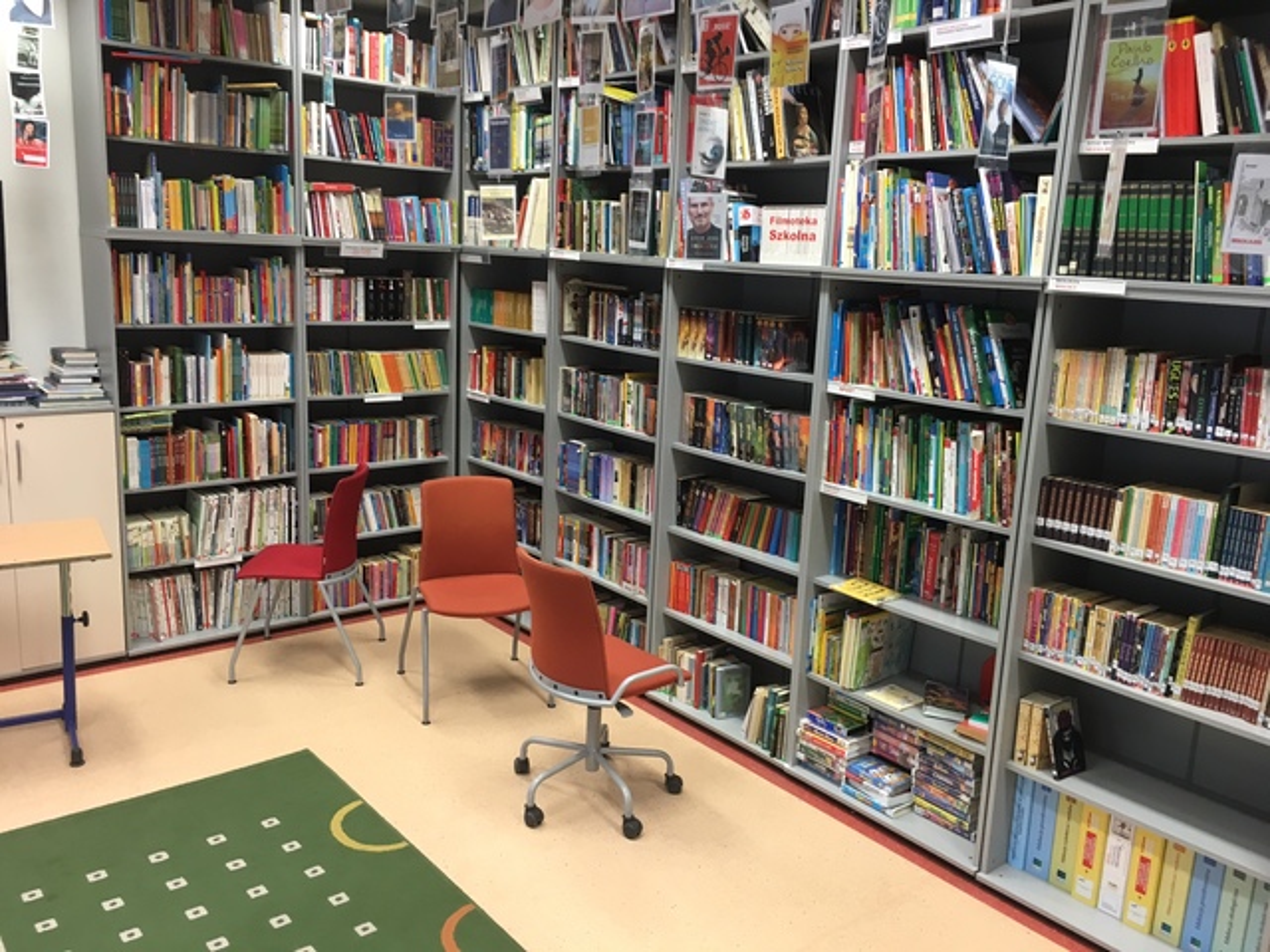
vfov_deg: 48.2
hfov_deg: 61.7
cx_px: 635
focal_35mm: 29
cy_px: 476
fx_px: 1064
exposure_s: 1/33
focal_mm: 4.15
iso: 80
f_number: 2.2
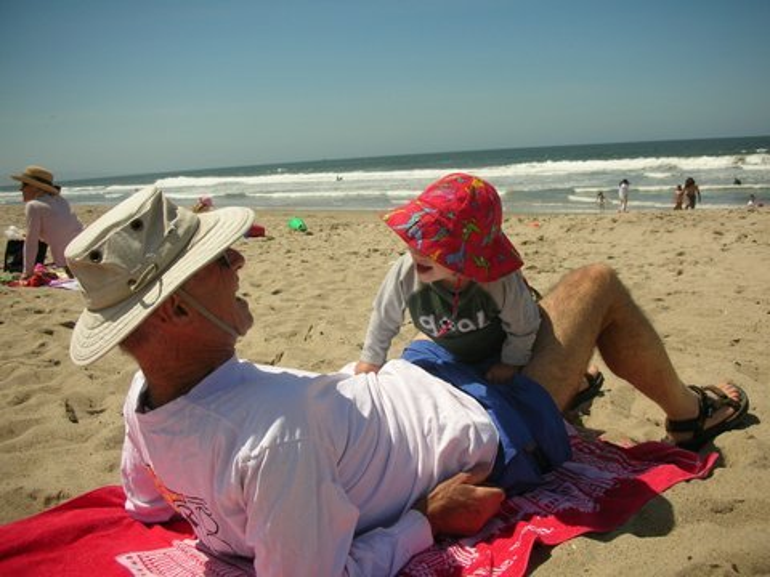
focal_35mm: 35
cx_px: 385
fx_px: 779
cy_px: 288
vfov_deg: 40.7
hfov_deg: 52.6
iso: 50
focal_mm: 5.8
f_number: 8.5
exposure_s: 1/170
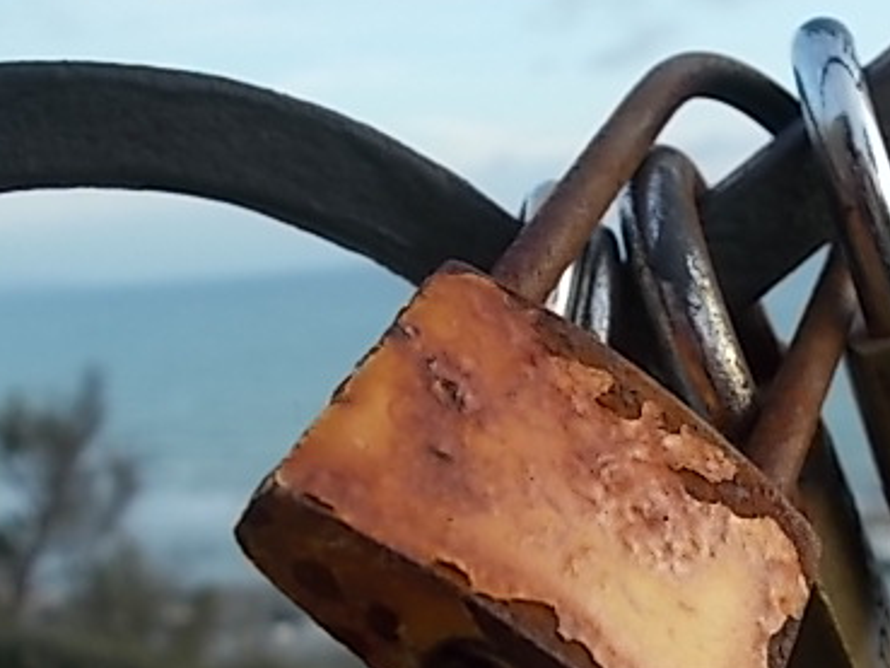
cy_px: 449
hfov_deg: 32.3
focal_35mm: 59
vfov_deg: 24.7
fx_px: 1517
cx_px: 630
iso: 80
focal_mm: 6
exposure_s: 1/100
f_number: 3.6
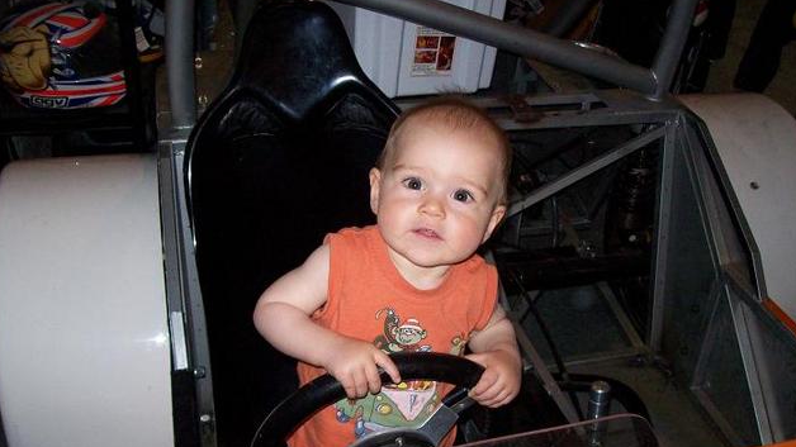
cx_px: 395
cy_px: 270
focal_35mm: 40
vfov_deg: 29.6
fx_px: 844
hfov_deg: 50.5
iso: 200
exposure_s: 1/64
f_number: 2.7
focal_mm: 6
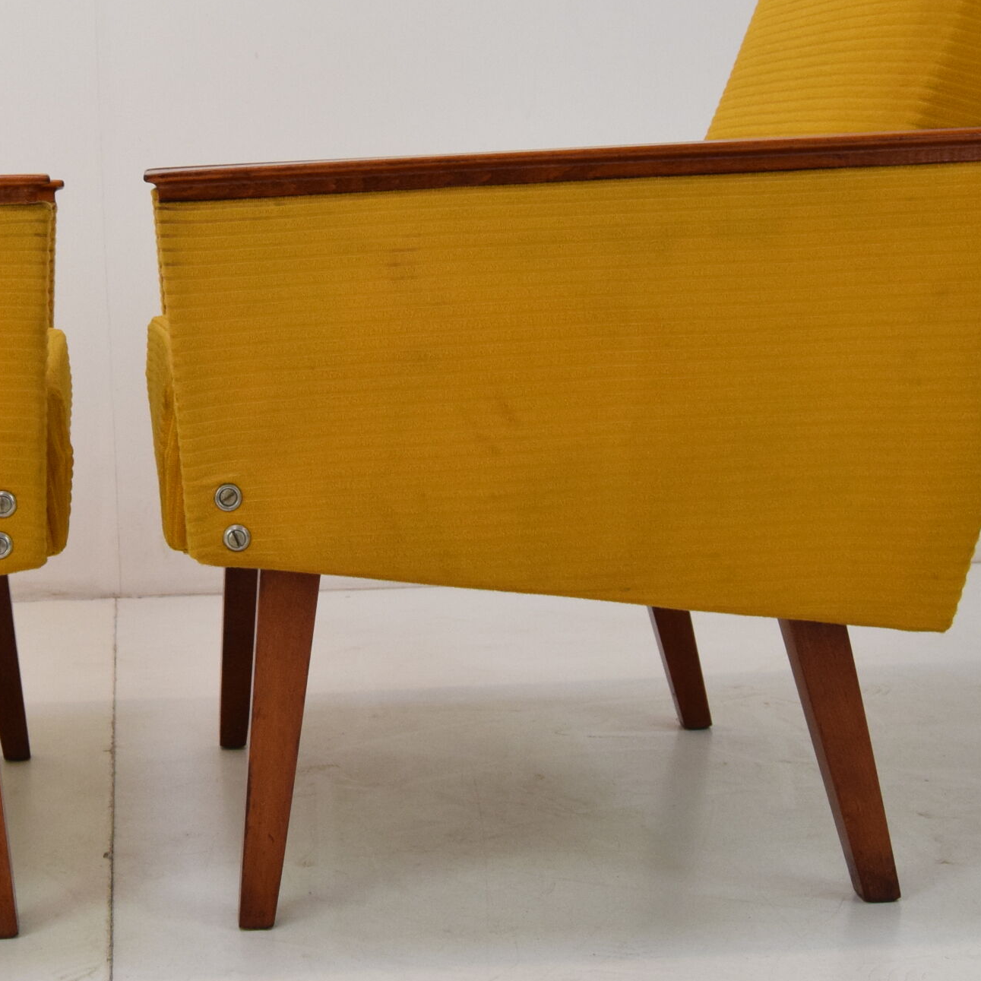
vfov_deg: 25.2
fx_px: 2180
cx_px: 132
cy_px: 299
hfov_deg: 24.7
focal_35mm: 68
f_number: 8
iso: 1600
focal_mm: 23
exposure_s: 1/250
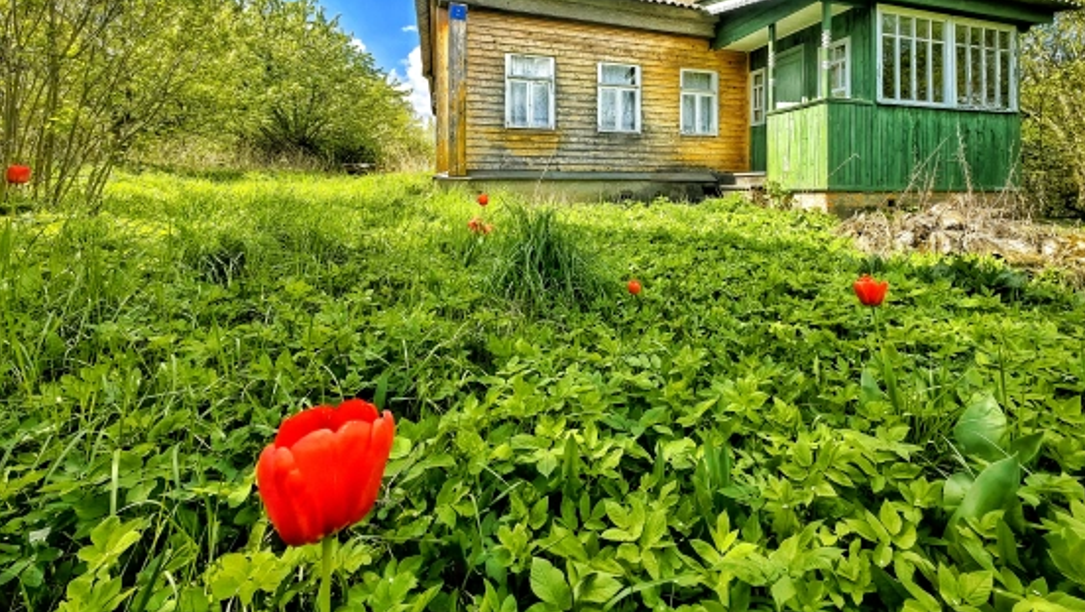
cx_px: 609
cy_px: 179
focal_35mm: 16
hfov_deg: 98.8
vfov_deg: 64.4
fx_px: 460
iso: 50
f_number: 2.2
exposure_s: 1/2000
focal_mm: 1.76
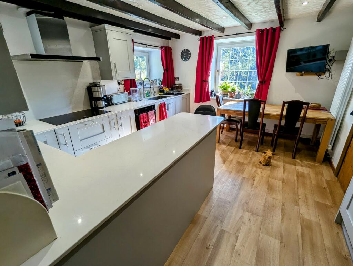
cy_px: 133
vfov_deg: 78.2
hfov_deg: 94.4
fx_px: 163
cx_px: 176
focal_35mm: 16
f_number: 2.2
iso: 43
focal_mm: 2.35
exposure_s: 1/152
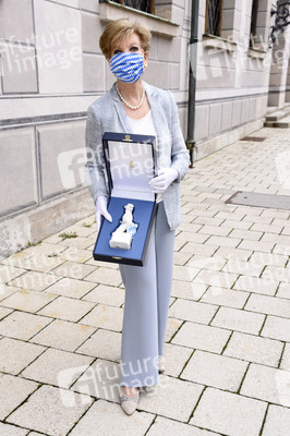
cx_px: 145
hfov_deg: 33.3
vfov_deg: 48.5
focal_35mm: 40
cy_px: 218
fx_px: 484
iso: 640
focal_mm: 40
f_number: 6.3
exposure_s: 1/160
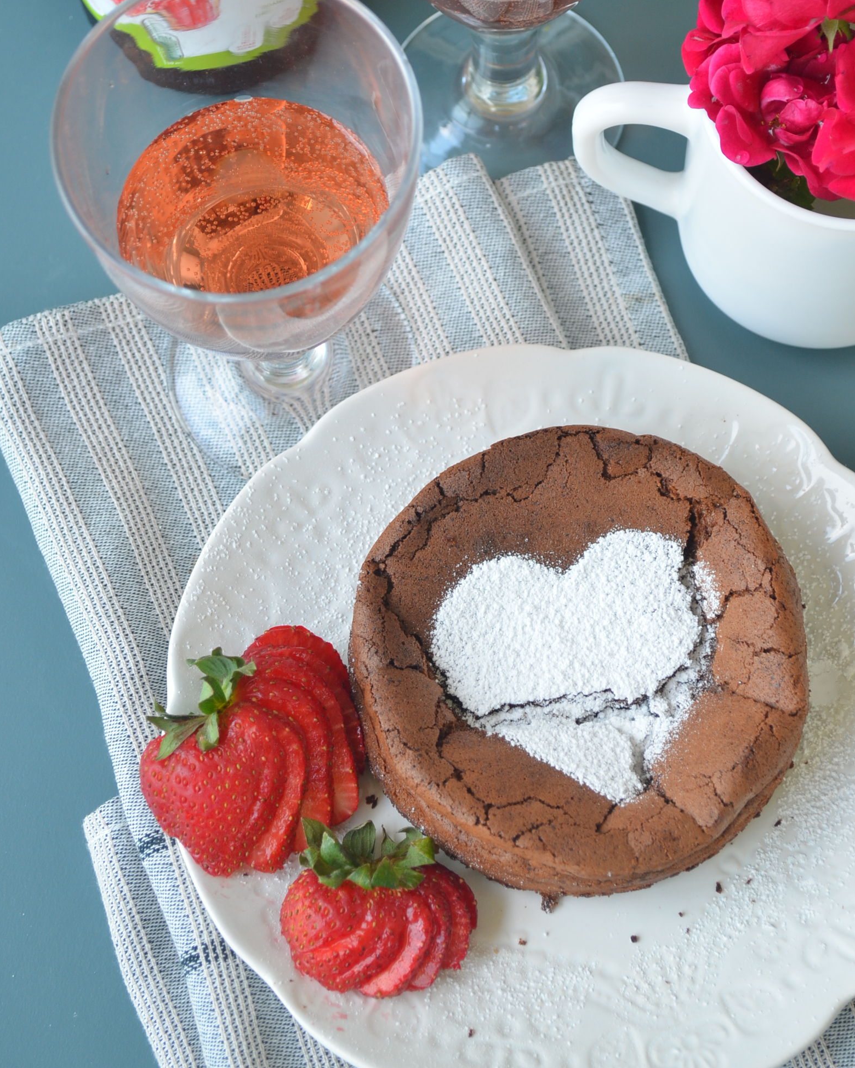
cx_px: 428
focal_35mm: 71
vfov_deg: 26.8
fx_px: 2246
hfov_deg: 21.6
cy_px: 498
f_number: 6.3
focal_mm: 40
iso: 400
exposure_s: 1/60
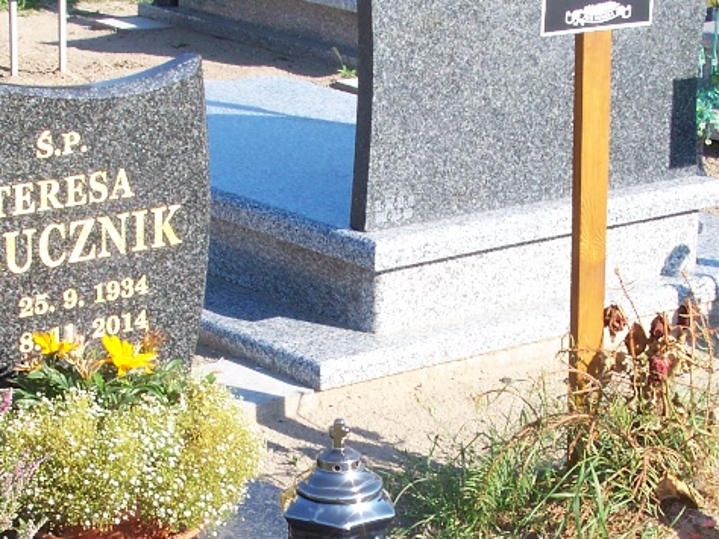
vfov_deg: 14.7
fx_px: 2076
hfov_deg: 19.6
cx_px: 355
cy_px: 465
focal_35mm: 100
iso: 64
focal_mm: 6.75
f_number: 5.6
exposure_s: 1/125
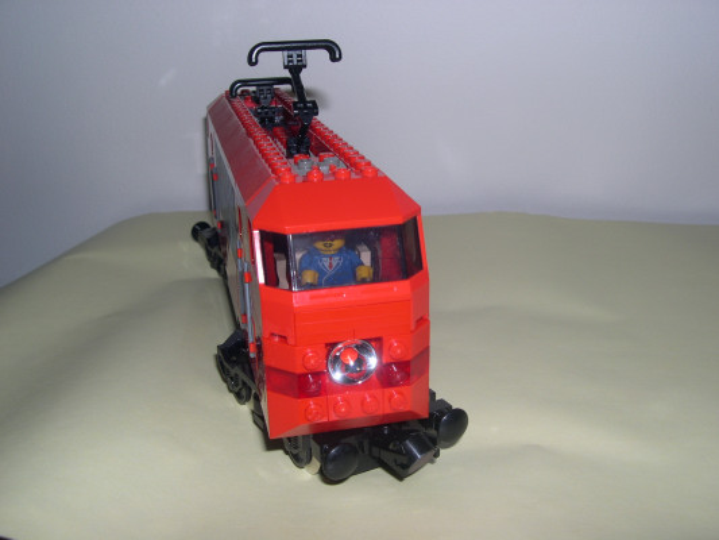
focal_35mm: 38
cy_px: 270
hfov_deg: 49.0
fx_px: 789
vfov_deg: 37.7
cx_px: 360
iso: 100
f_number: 7.6
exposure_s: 1/60
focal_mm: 8
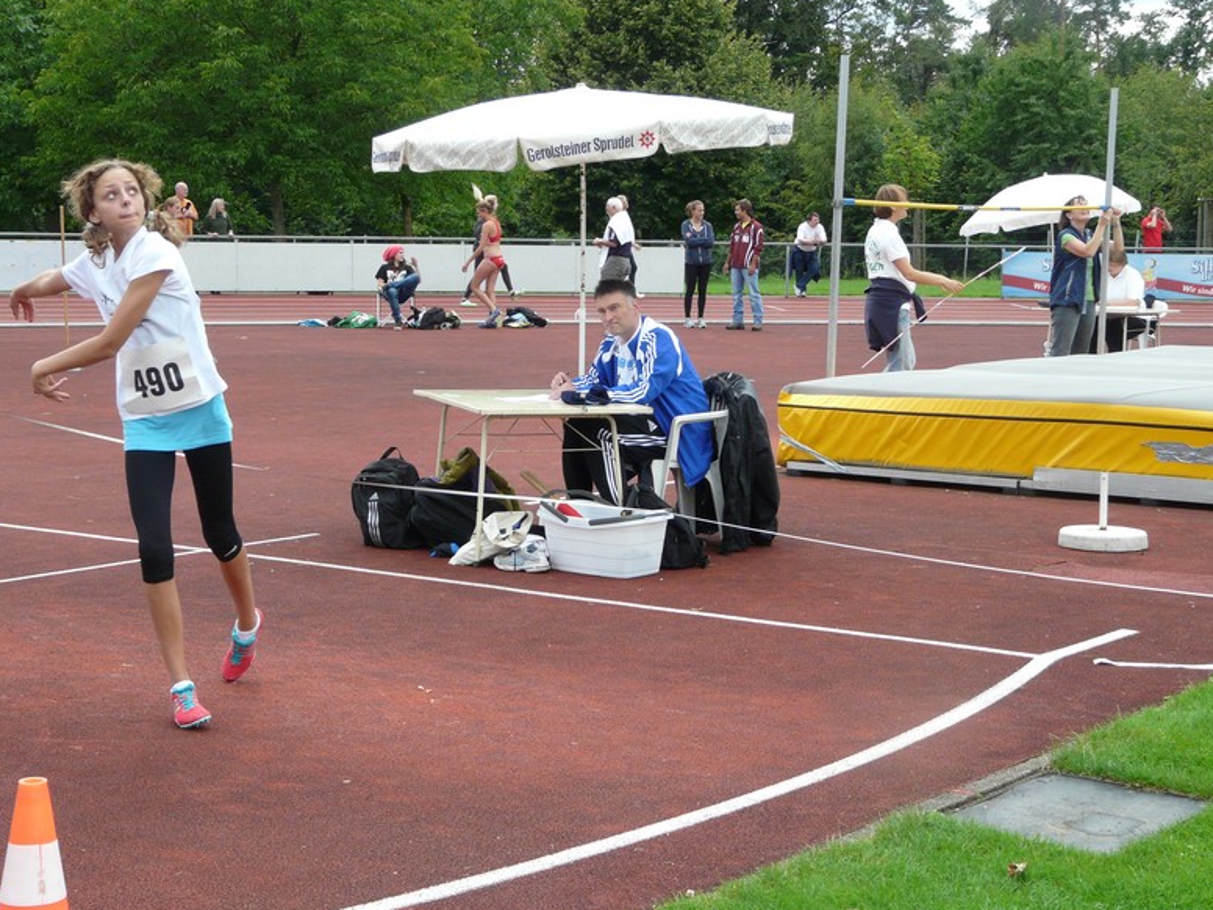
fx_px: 2313
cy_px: 450
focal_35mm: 66
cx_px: 621
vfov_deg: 22.3
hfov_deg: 29.4
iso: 125
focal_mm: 10.5
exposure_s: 1/500
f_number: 3.2
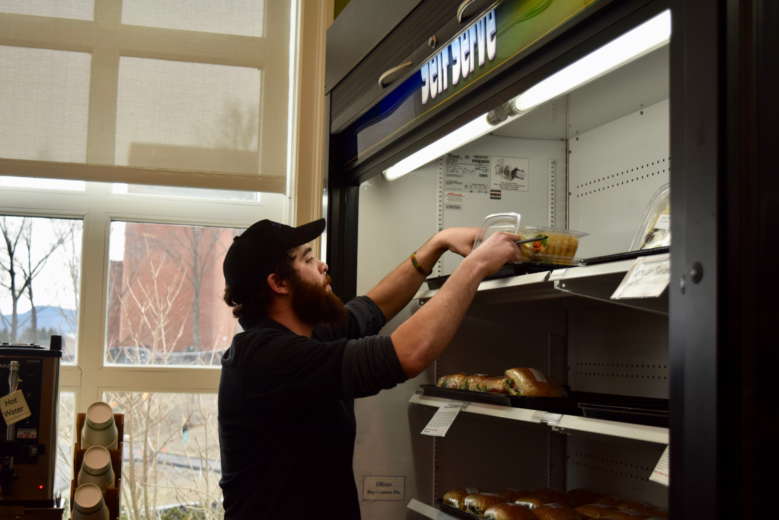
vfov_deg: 26.5
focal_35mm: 51
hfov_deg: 38.9
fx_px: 1103
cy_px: 260
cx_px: 390
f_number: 4.5
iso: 400
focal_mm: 34
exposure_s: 1/250
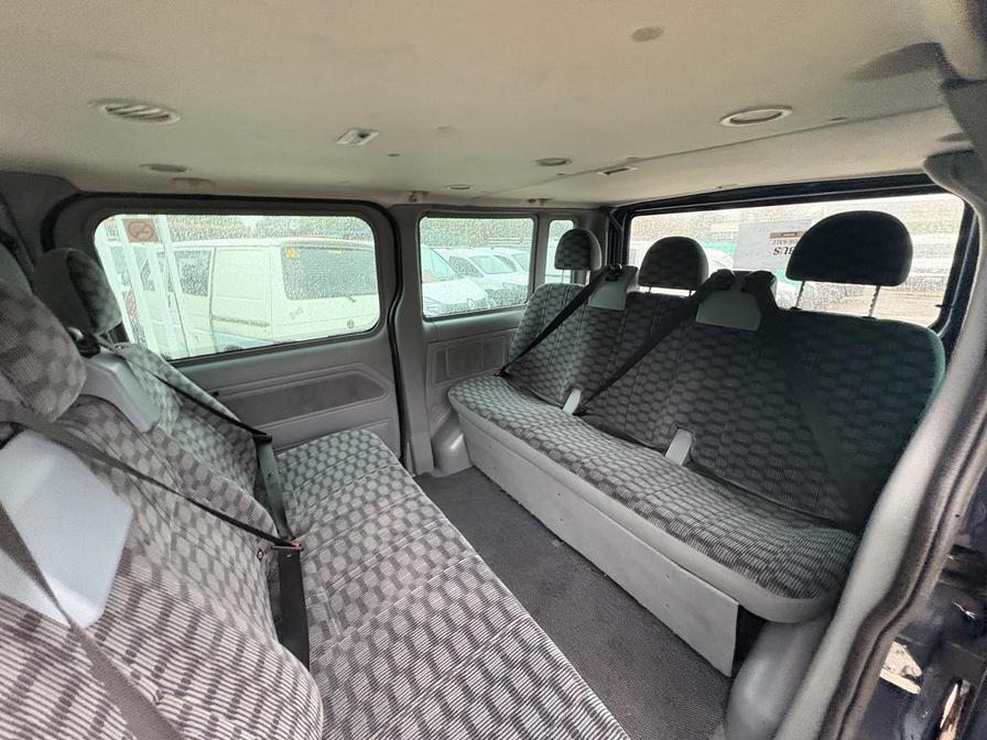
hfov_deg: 102.1
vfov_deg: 85.7
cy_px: 370
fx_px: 399
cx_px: 494
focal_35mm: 14
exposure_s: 1/60
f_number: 2.2
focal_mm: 2.22
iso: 640
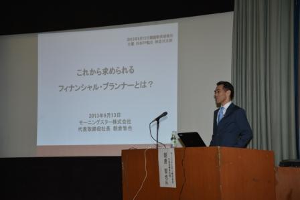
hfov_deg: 24.8
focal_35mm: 82
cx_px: 150
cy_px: 100
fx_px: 684
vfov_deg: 16.7
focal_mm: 82
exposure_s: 1/80
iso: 800
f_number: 5
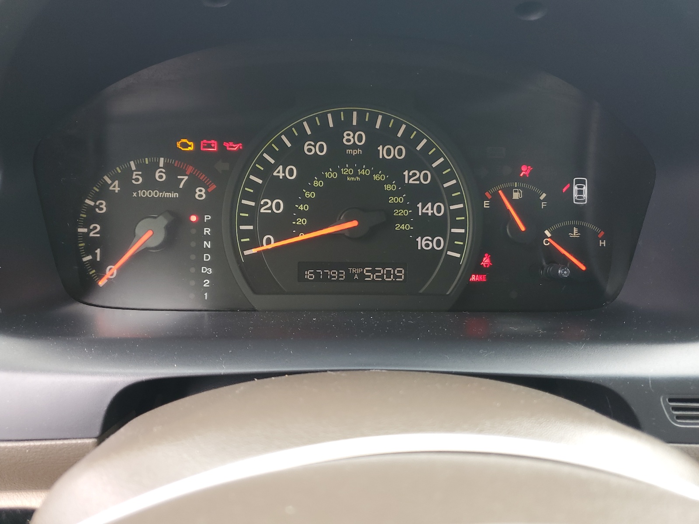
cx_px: 350
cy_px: 262
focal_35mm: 26
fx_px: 525
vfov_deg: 53.1
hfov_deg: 67.3
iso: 55
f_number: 1.5
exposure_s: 1/60.2
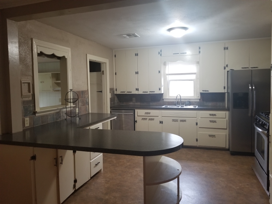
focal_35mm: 26
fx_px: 204
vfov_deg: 53.1
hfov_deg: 67.3
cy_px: 102
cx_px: 136
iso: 200
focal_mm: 4.25
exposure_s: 1/20
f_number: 1.7
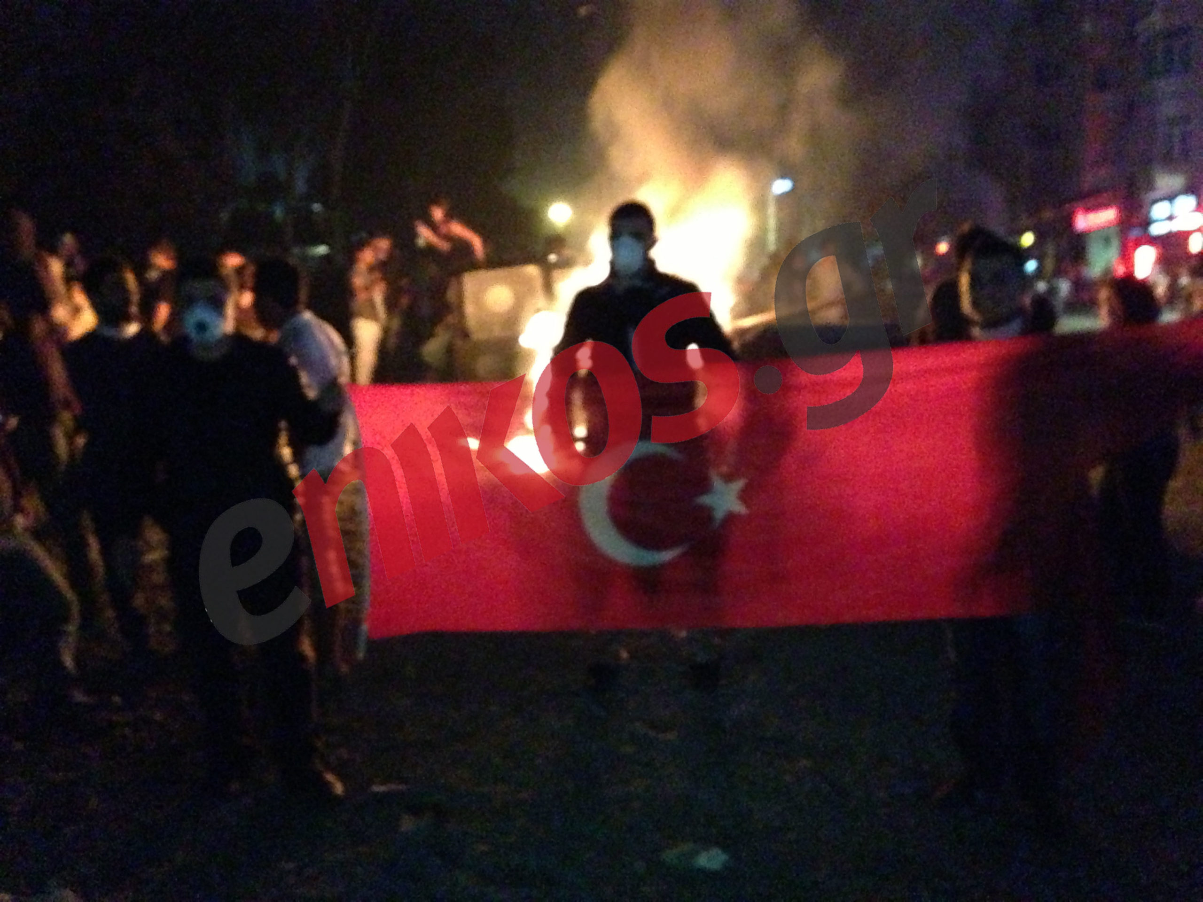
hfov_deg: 55.4
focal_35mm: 33
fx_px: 1147
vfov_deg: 42.9
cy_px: 451
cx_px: 602
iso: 3200
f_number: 2.4
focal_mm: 4.13
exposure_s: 1/15
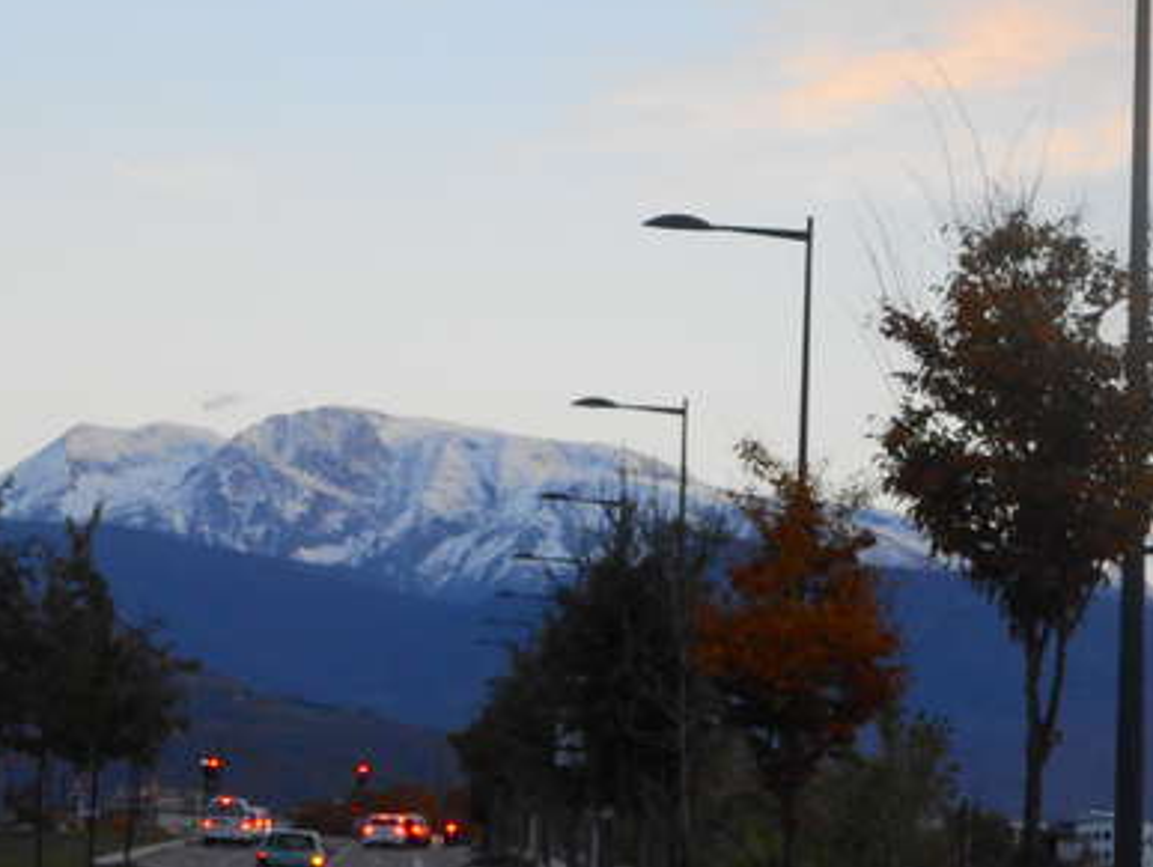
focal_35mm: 158
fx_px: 5268
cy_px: 536
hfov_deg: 12.5
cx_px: 292
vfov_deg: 9.4
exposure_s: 1/60
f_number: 5.8
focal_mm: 18.2
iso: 280
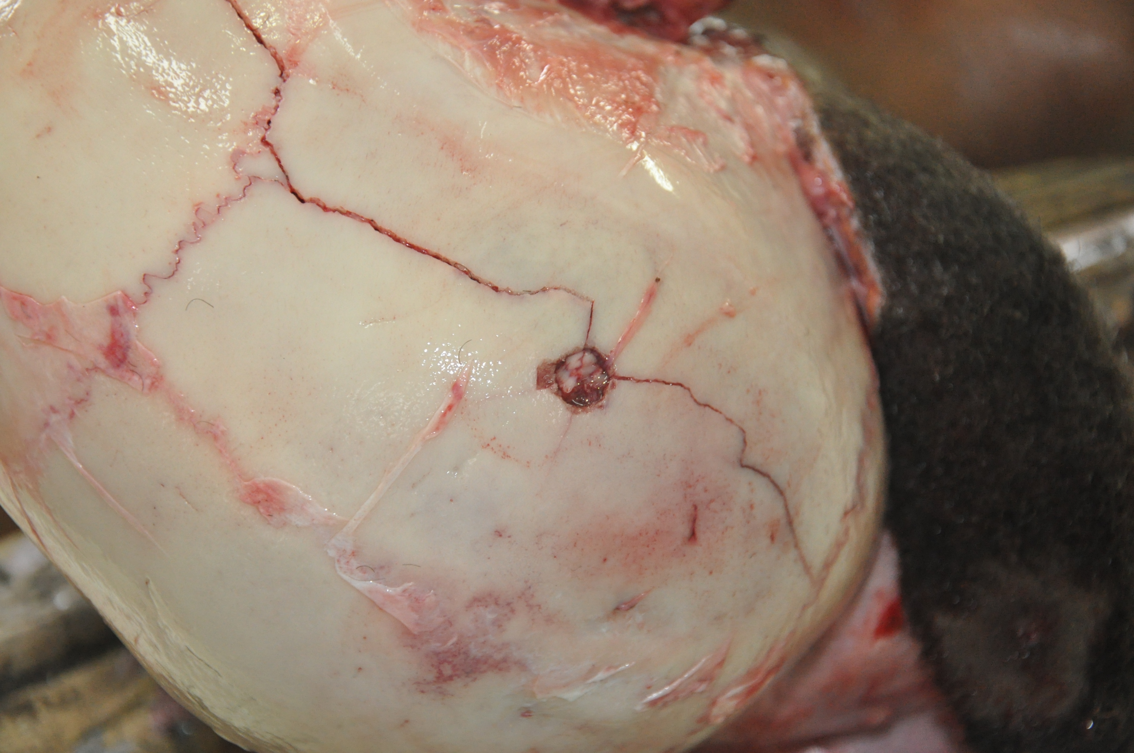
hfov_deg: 19.5
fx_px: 3303
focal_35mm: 105
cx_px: 567
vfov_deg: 13.0
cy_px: 376
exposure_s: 1/60
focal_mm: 70
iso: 1600
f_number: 5.3
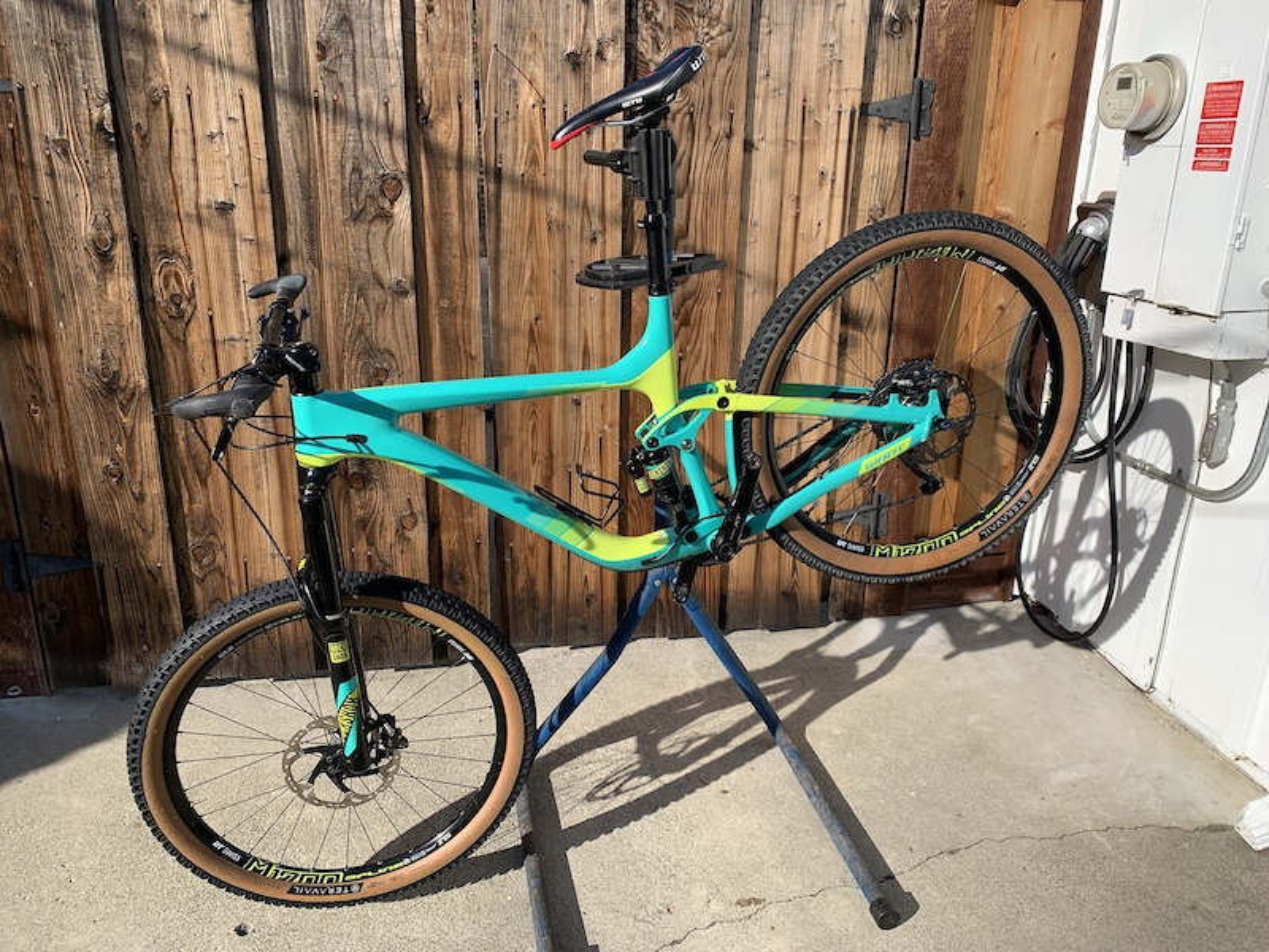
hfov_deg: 67.3
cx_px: 634
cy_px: 476
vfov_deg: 53.1
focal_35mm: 26
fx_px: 953
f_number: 1.8
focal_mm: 4.25
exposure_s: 1/1953
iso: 25
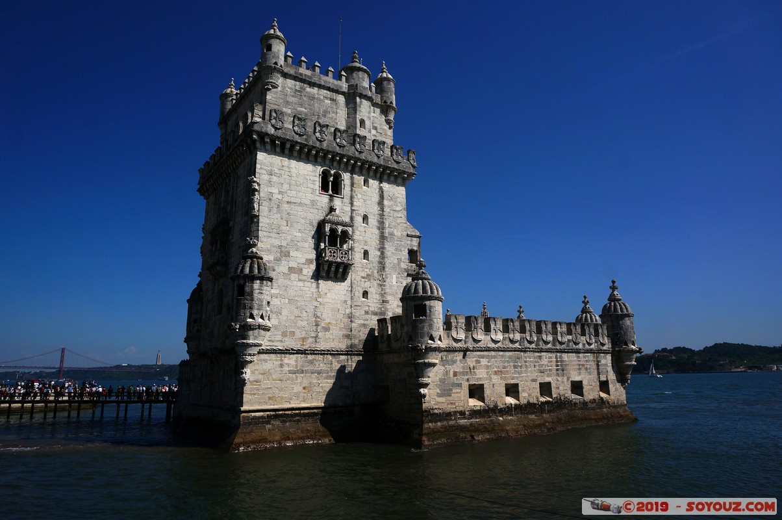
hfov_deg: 73.8
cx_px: 391
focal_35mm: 24
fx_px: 521
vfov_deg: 53.0
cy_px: 260
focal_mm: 16
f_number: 9
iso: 100
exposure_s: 1/1000
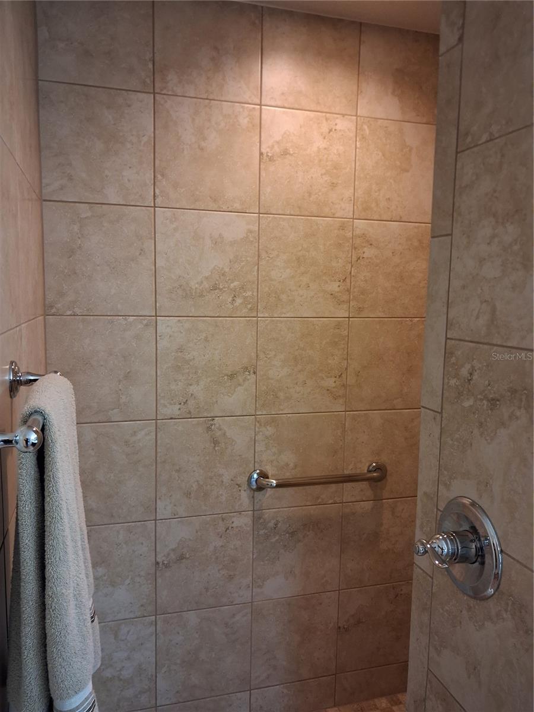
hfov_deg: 51.4
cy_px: 356
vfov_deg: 65.3
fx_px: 555
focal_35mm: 27
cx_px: 267
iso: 400
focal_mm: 4
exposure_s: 1/50
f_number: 1.8
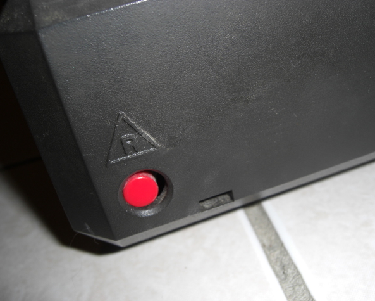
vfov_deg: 37.4
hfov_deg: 45.8
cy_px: 150
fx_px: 444
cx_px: 195
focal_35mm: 40
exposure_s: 1/60
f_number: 4
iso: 80
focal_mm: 7.9
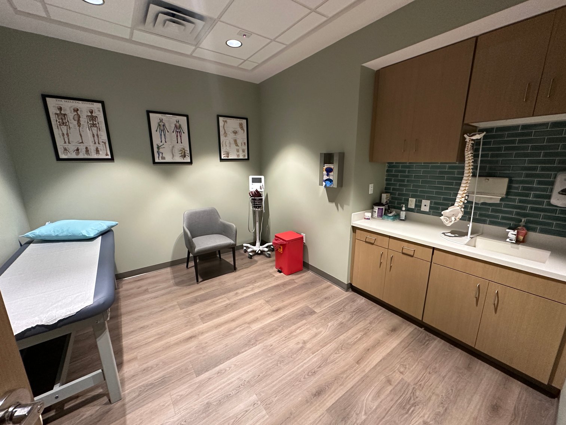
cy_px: 212
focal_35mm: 14
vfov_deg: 85.7
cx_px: 283
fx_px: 229
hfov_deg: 102.1
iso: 400
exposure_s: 1/60
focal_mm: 2.22
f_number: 2.2
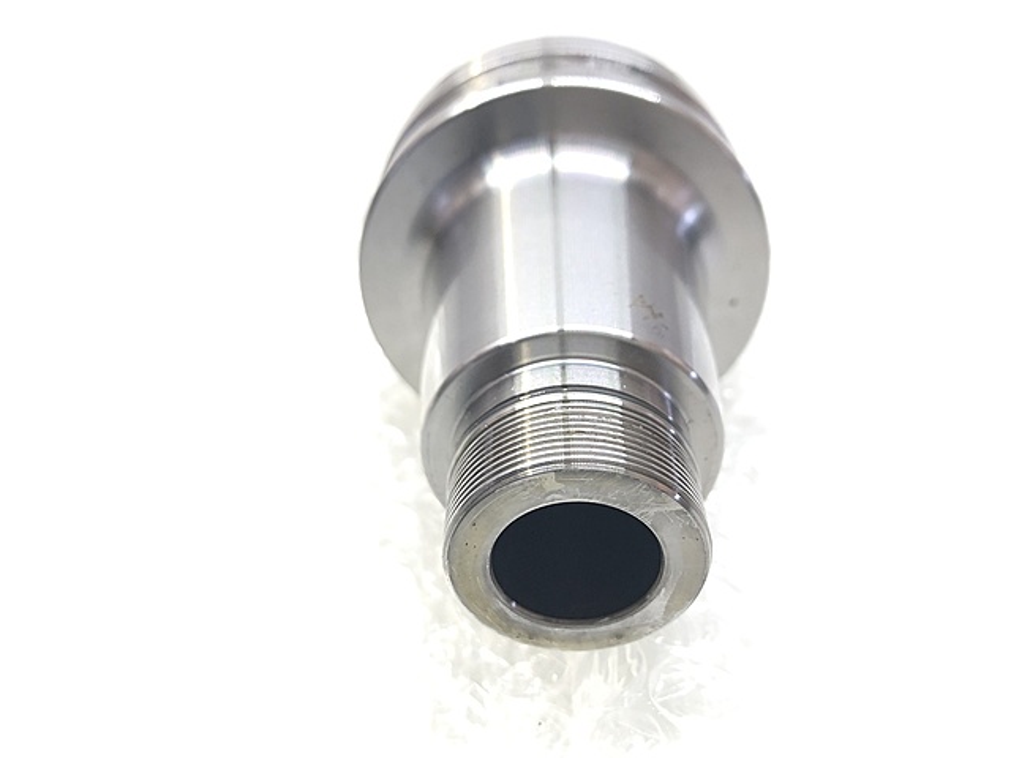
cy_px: 379
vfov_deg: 49.7
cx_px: 506
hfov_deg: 63.4
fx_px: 818
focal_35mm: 28
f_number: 1.8
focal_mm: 3.99
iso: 32
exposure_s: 1/33
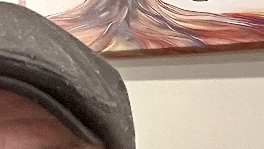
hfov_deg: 17.1
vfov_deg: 9.4
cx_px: 38
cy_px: 252
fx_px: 868
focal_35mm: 124
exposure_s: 1/15
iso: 640
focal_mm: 2.69
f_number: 1.9
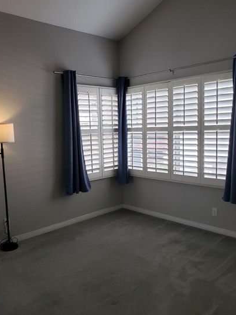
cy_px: 164
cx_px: 106
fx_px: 282
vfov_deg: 58.3
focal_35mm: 31
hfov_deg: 45.4
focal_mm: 4.3
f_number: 2.4
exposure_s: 1/60
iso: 200
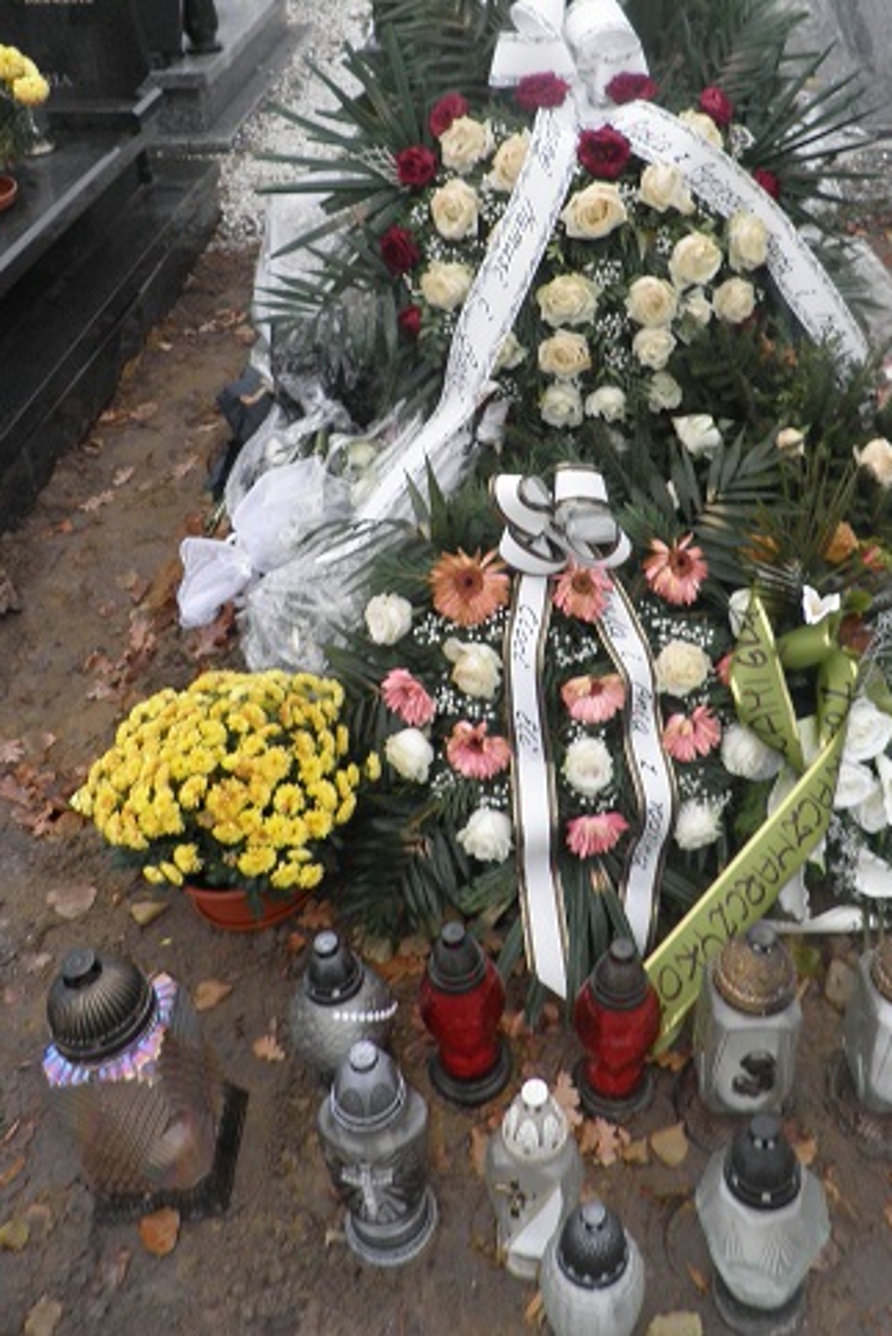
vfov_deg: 56.2
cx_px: 574
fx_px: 1226
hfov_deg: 39.6
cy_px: 464
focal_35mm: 33
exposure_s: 1/30
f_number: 3.3
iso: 80
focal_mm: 4.3
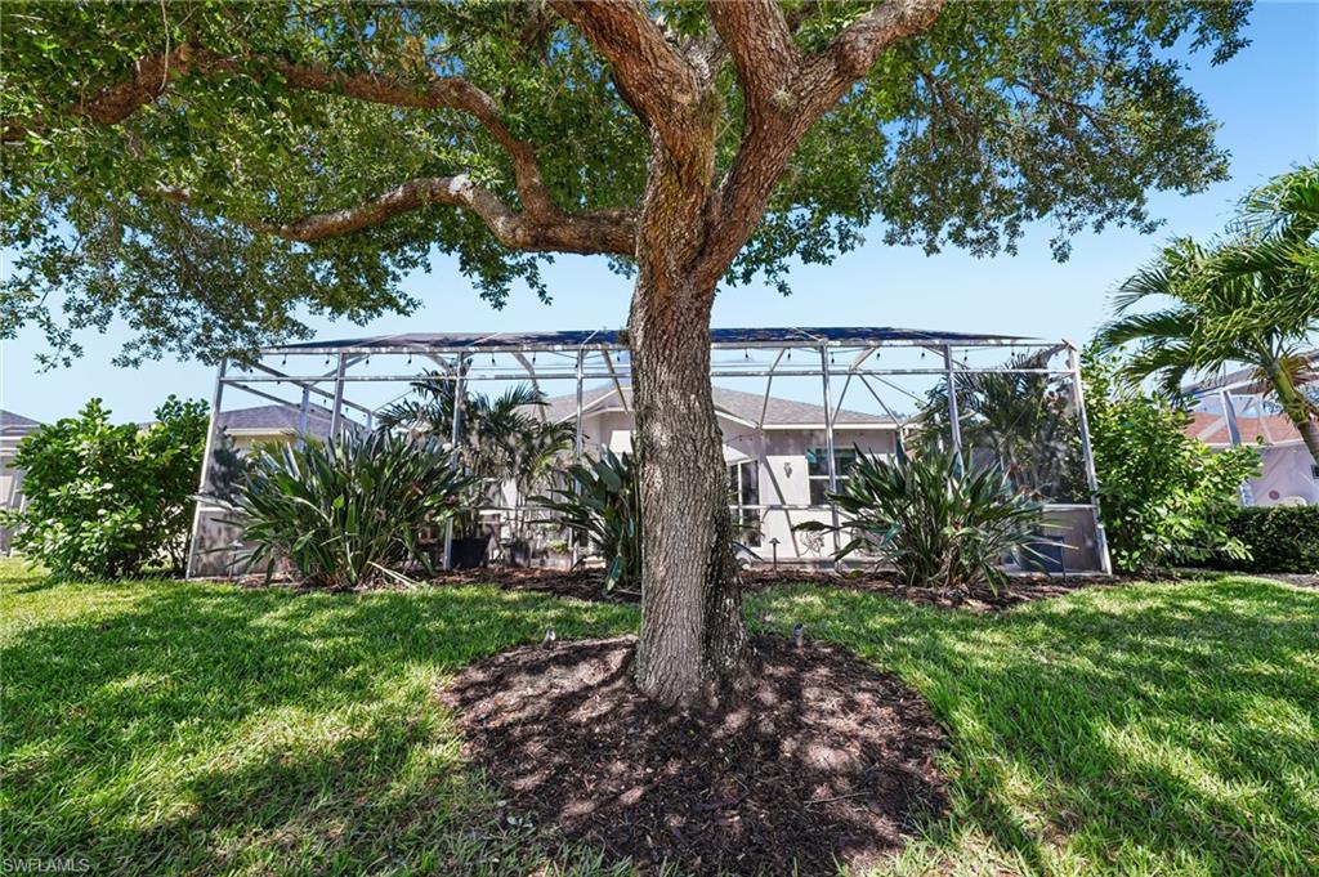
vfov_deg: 81.1
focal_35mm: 14
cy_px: 438
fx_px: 513
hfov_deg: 104.3
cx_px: 660
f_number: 8
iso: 50
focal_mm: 14
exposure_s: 1/40
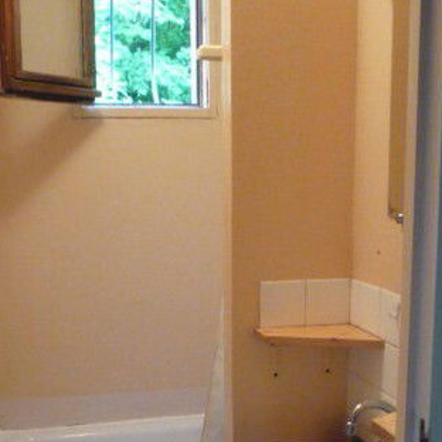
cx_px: 227
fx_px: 737
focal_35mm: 51
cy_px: 302
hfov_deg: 33.4
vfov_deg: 33.1
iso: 800
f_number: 3.3
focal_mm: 5.2
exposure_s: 1/25
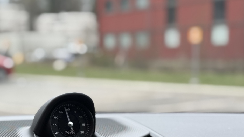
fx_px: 518
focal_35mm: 80
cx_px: 60
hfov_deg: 26.2
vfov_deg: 15.0
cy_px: 100
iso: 64
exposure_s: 1/625
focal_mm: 6.76
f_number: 1.78
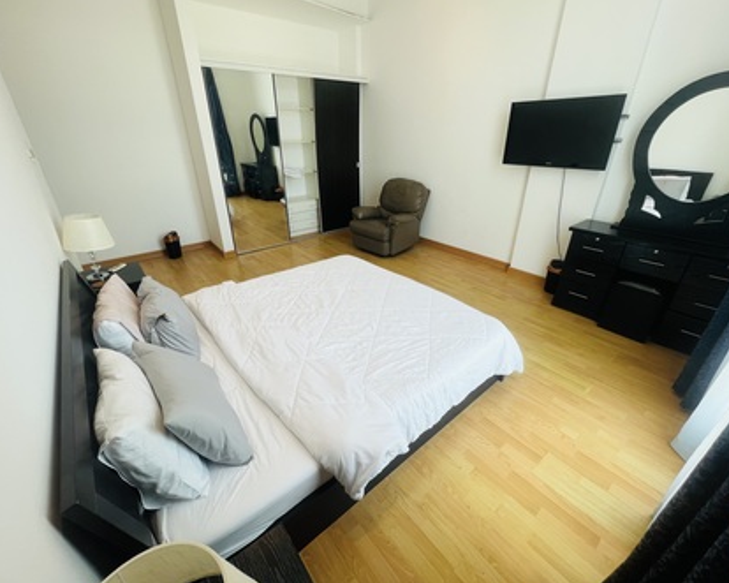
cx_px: 365
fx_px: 302
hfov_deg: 100.7
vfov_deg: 87.9
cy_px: 284
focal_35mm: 14
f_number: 1.8
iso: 64
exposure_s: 1/100
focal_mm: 1.57
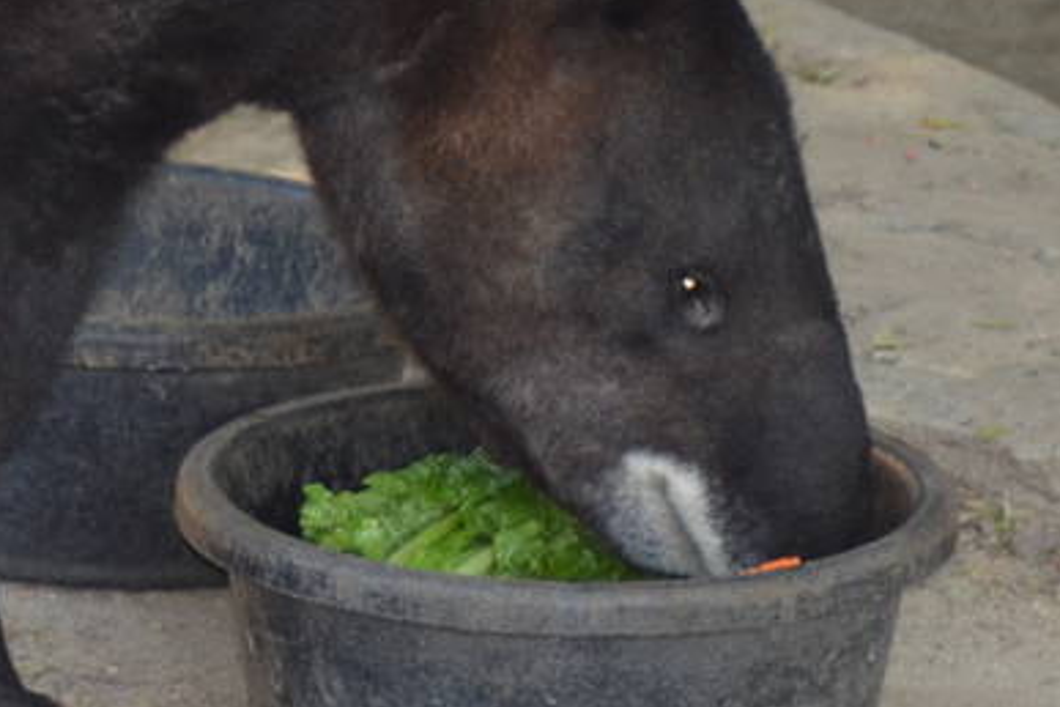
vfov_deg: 3.2
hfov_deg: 4.7
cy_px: 77
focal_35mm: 433
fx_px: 12748
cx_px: -408
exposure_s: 1/100
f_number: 4
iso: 400
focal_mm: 70
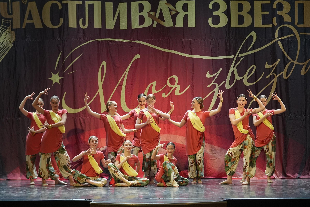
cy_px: 104
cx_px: 155
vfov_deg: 10.4
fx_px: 1137
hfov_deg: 15.5
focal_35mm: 132
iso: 1600
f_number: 2.8
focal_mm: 88
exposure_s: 1/400
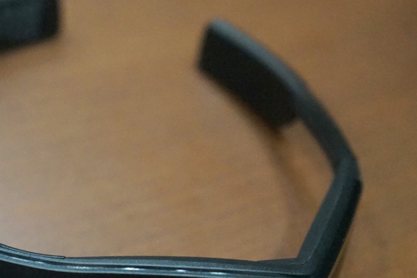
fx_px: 1031
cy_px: 244
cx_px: 103
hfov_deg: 22.6
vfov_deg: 15.2
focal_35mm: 89
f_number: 4.5
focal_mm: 43
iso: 6400
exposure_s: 1/160
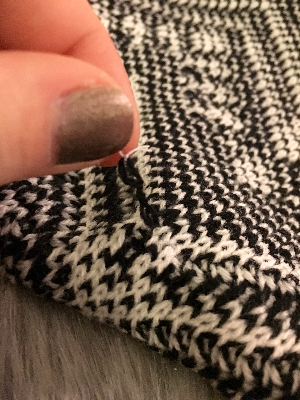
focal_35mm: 29
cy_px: 200
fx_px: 335
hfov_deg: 48.2
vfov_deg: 61.7
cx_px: 150
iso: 320
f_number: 2.2
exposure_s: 1/15
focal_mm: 4.15
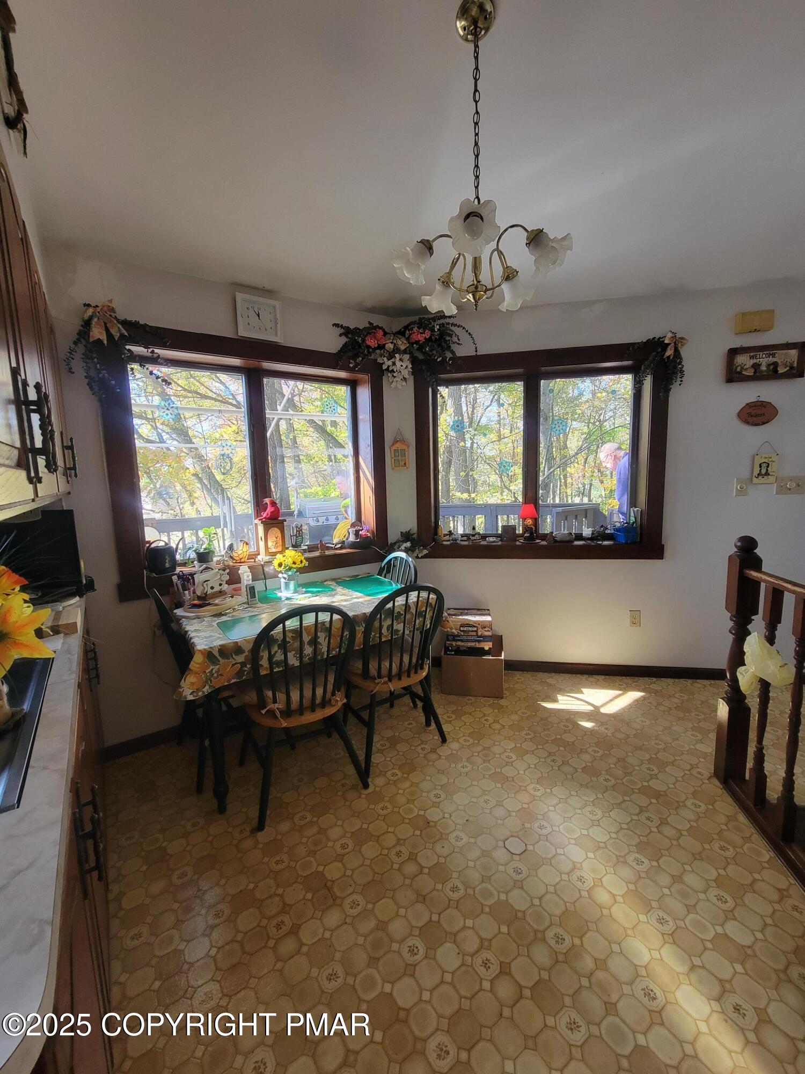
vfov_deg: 106.2
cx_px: 402
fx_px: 403
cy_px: 537
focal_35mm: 13
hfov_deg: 89.9
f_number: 2.2
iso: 200
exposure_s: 1/60
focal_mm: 2.2
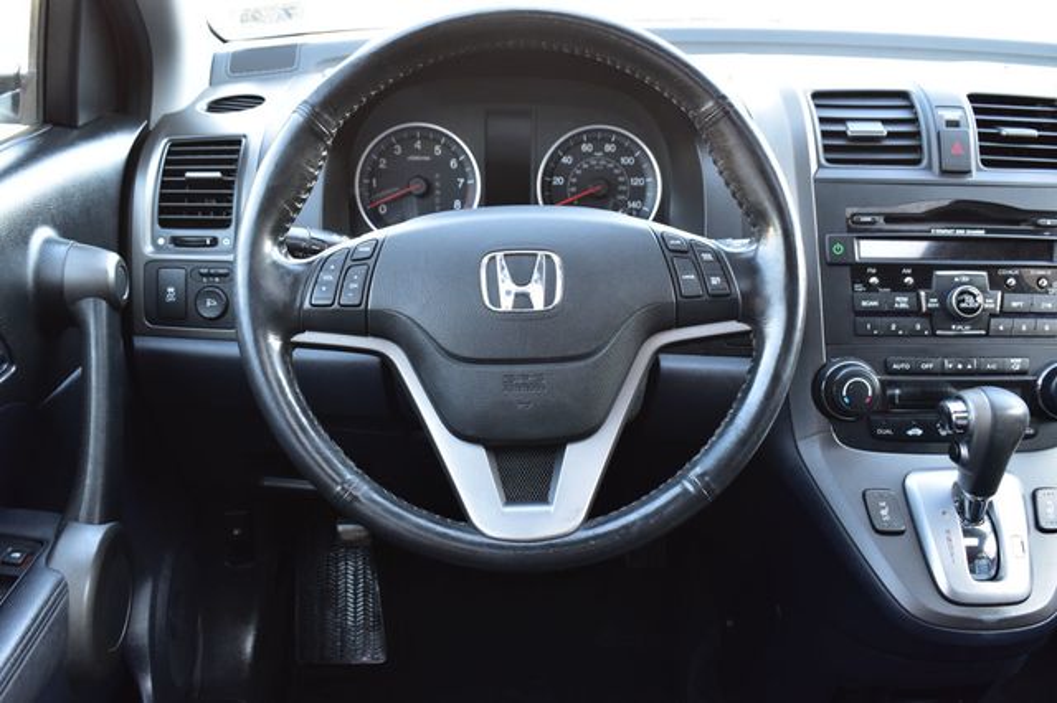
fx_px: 1056
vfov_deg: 36.8
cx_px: 528
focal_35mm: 36
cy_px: 352
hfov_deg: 53.2
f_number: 6.3
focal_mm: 24
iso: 450
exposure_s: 1/15
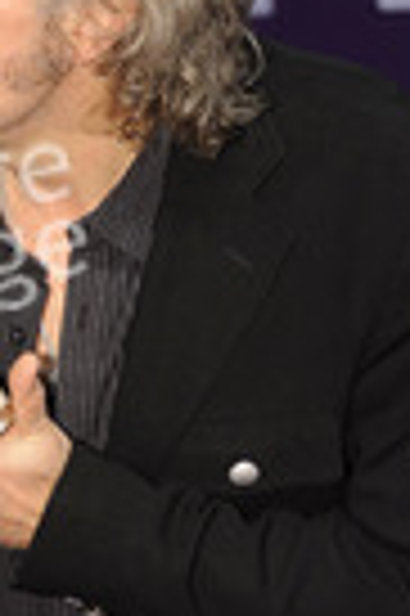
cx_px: -14
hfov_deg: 6.0
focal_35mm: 228
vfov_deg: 9.0
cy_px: 477
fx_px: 3905
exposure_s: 1/125
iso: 1000
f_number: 5.6
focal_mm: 78
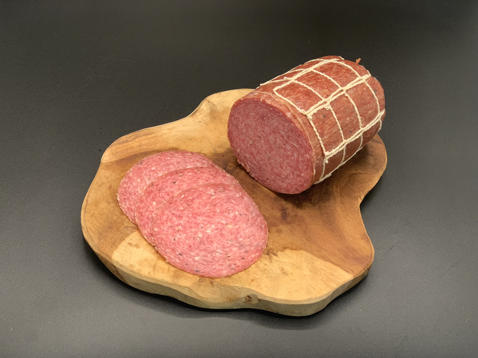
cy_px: 179
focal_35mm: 52
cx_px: 239
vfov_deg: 28.0
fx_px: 718
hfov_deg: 36.8
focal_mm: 6
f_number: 2.4
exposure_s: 1/74
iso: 125
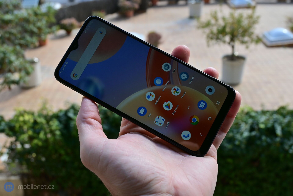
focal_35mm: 41
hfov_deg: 47.2
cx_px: 146
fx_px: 336
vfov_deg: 32.4
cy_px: 98
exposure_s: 1/160
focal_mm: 27.5
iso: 100
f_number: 6.3
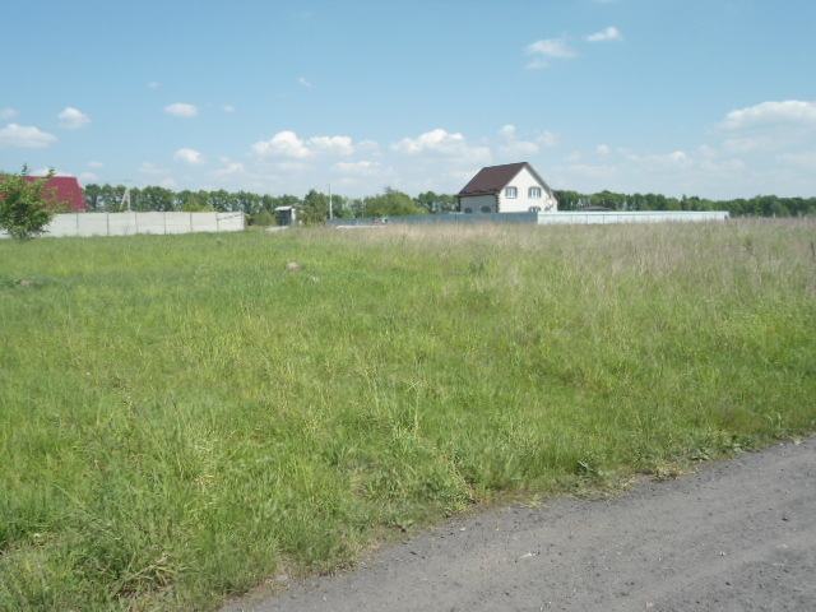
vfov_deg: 45.4
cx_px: 408
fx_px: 731
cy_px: 306
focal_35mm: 31
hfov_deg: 58.4
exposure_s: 1/1000
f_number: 3
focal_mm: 5.6
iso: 80
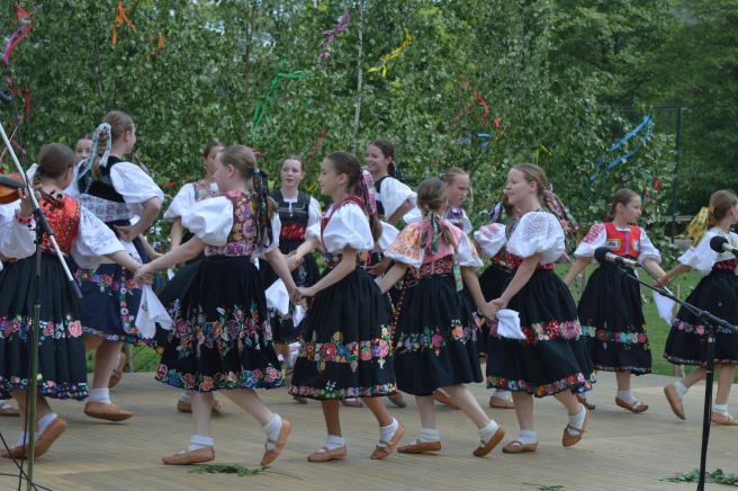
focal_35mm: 82
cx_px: 369
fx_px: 1690
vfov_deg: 16.5
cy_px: 246
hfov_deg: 24.6
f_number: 5.6
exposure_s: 1/320
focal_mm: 55
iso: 100
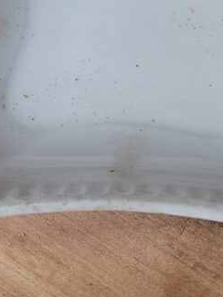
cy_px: 44
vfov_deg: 23.3
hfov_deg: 18.0
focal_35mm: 82
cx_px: 136
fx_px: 704
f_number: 1.8
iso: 250
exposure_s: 1/100
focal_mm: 5.4
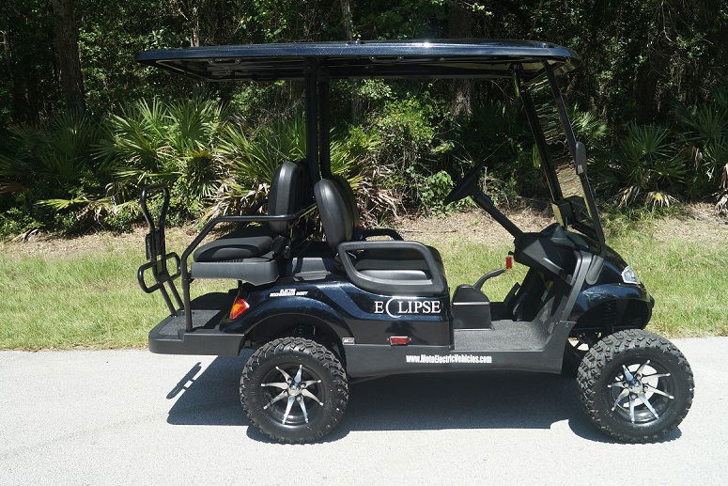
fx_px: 688
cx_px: 353
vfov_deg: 38.9
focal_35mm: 34
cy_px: 237
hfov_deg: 55.8
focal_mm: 22
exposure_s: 1/100
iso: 100
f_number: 5
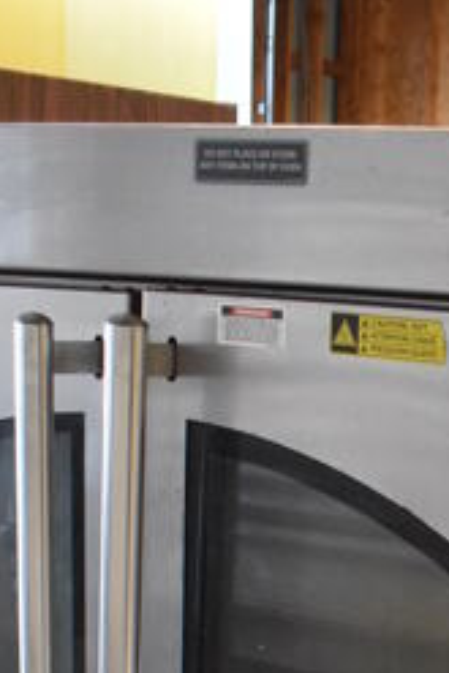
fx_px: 1868
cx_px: 471
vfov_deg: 18.1
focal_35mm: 100
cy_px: 1018
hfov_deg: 13.5
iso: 2500
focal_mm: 18
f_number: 3.5
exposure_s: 1/125
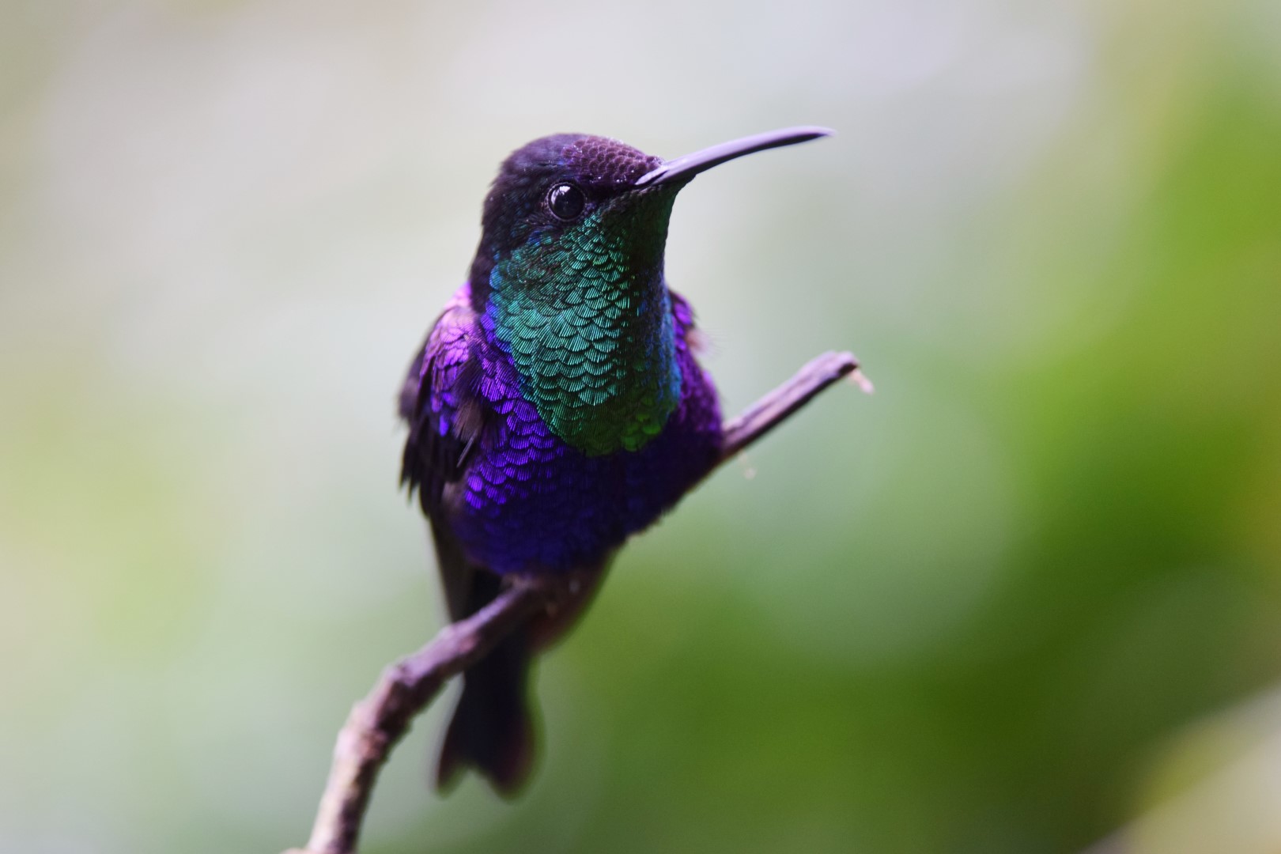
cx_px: 640
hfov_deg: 4.6
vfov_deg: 3.1
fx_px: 16011
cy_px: 427
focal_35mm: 450
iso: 800
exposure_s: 1/40
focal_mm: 300
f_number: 4
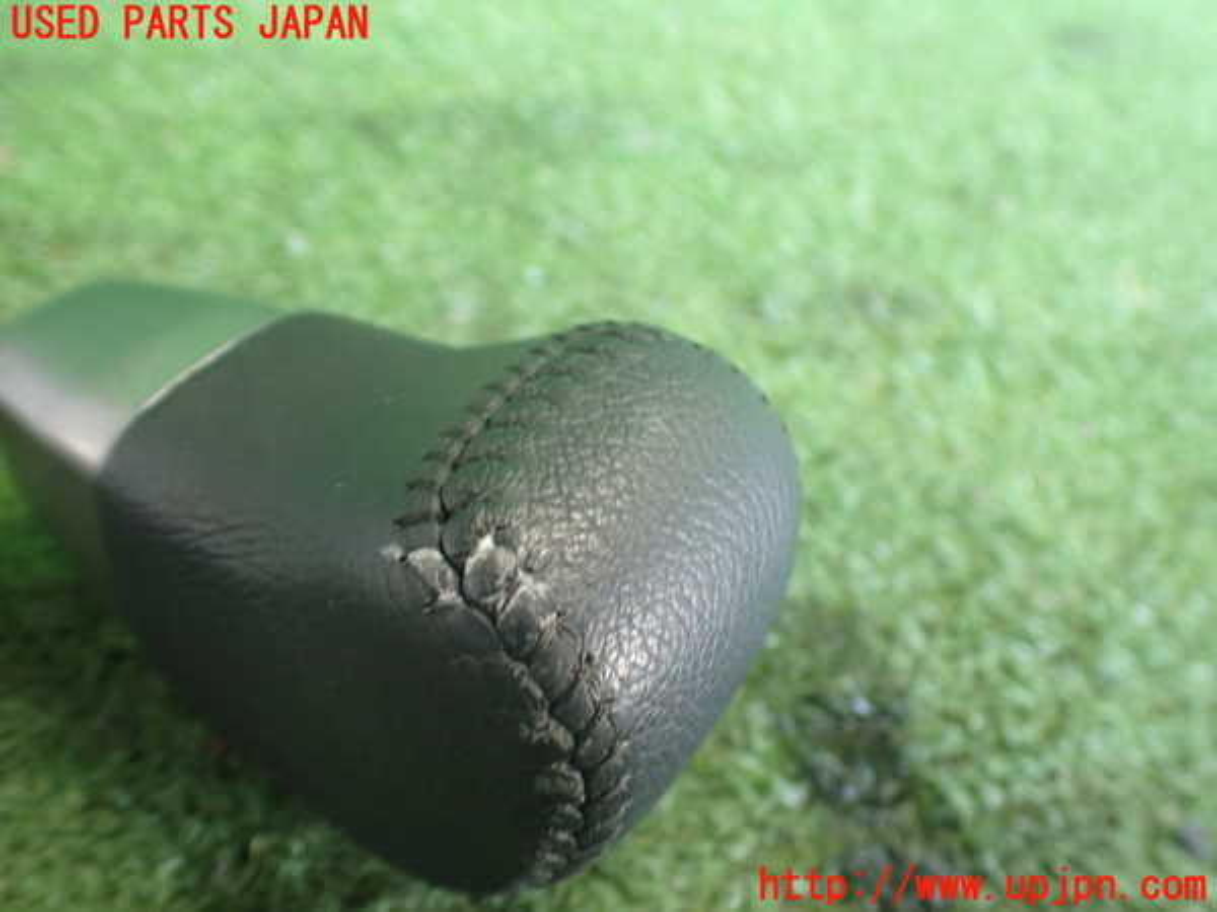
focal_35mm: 30
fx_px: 1055
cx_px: 608
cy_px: 456
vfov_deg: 46.8
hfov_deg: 60.0
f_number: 2.3
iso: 800
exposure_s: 1/60
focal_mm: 5.4
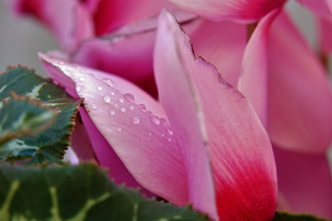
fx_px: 1374
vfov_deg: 9.2
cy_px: 110
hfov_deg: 13.8
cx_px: 149
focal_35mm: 149
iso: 50
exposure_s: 1/10
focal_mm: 90
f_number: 6.3
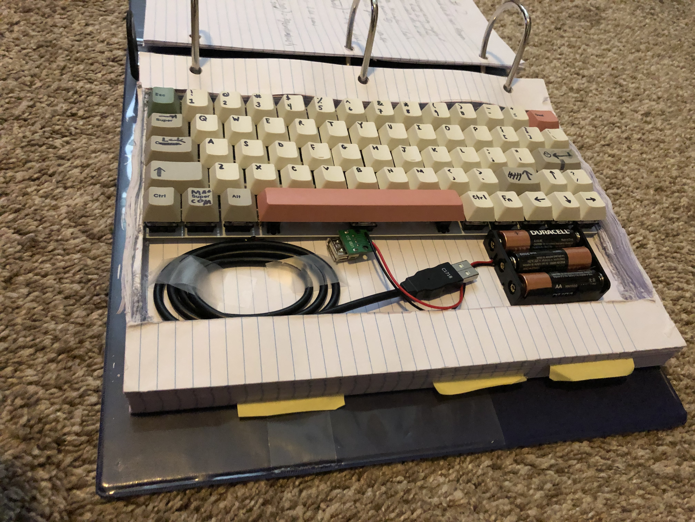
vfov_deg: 49.7
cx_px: 348
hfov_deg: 63.4
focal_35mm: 28
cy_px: 261
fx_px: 562
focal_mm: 3.99
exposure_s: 1/4
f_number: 1.8
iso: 100
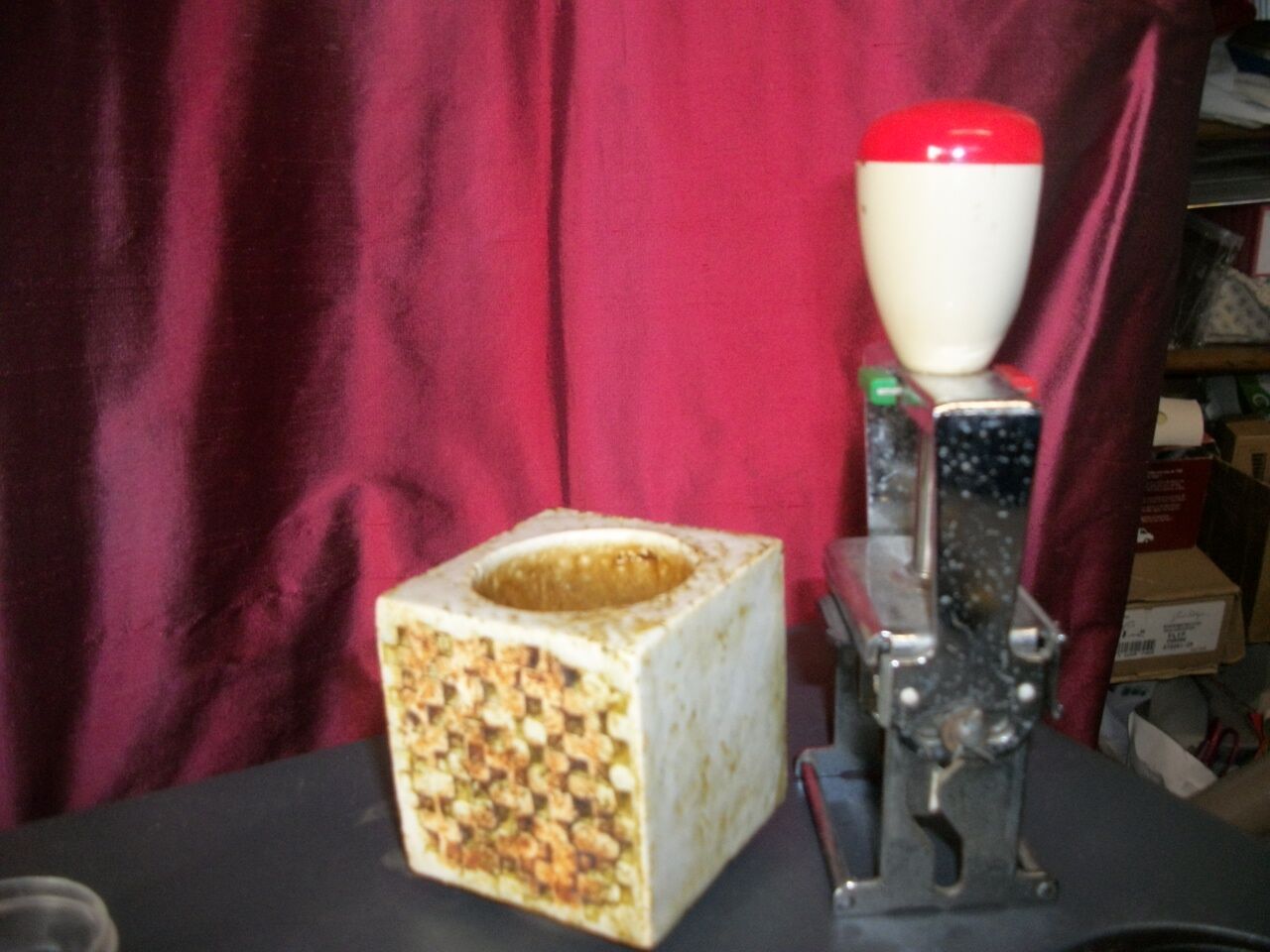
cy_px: 476
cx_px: 635
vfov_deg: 44.2
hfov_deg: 56.8
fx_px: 1174
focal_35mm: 32
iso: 160
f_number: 2.9
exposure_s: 1/30
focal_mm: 5.7
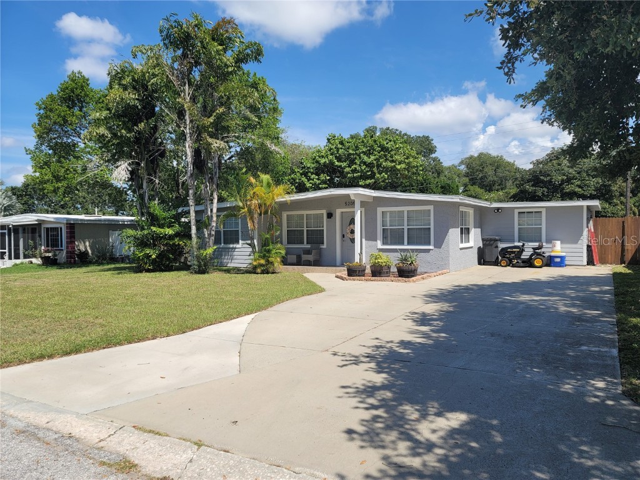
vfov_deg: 54.9
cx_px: 320
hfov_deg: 69.4
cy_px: 240
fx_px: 462
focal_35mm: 25
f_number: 1.8
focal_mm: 7
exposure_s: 1/1024
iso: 20
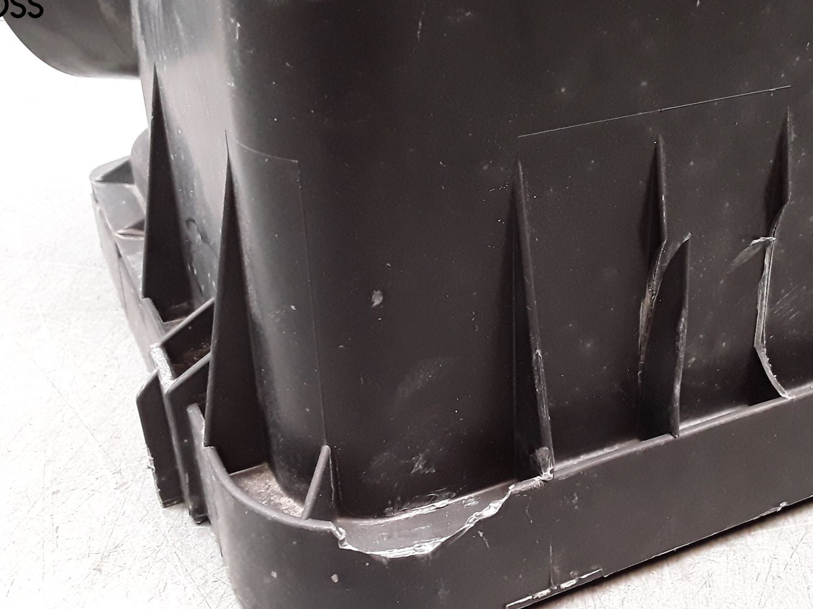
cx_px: 476
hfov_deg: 46.6
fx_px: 939
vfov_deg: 35.9
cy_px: 354
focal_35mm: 40
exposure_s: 1/50
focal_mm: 2.91
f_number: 1.9
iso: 160
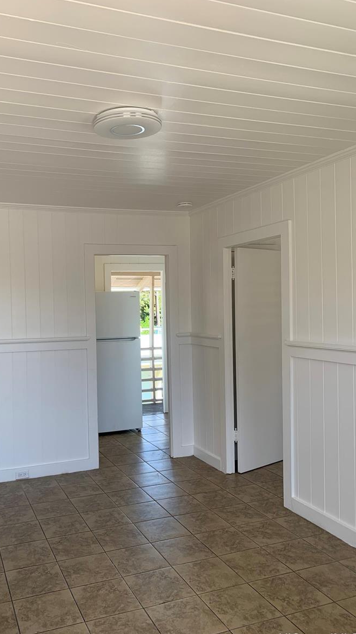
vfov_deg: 66.1
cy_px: 319
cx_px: 116
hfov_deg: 39.6
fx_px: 487
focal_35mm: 29
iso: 25
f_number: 1.8
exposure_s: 1/121
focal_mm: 4.25
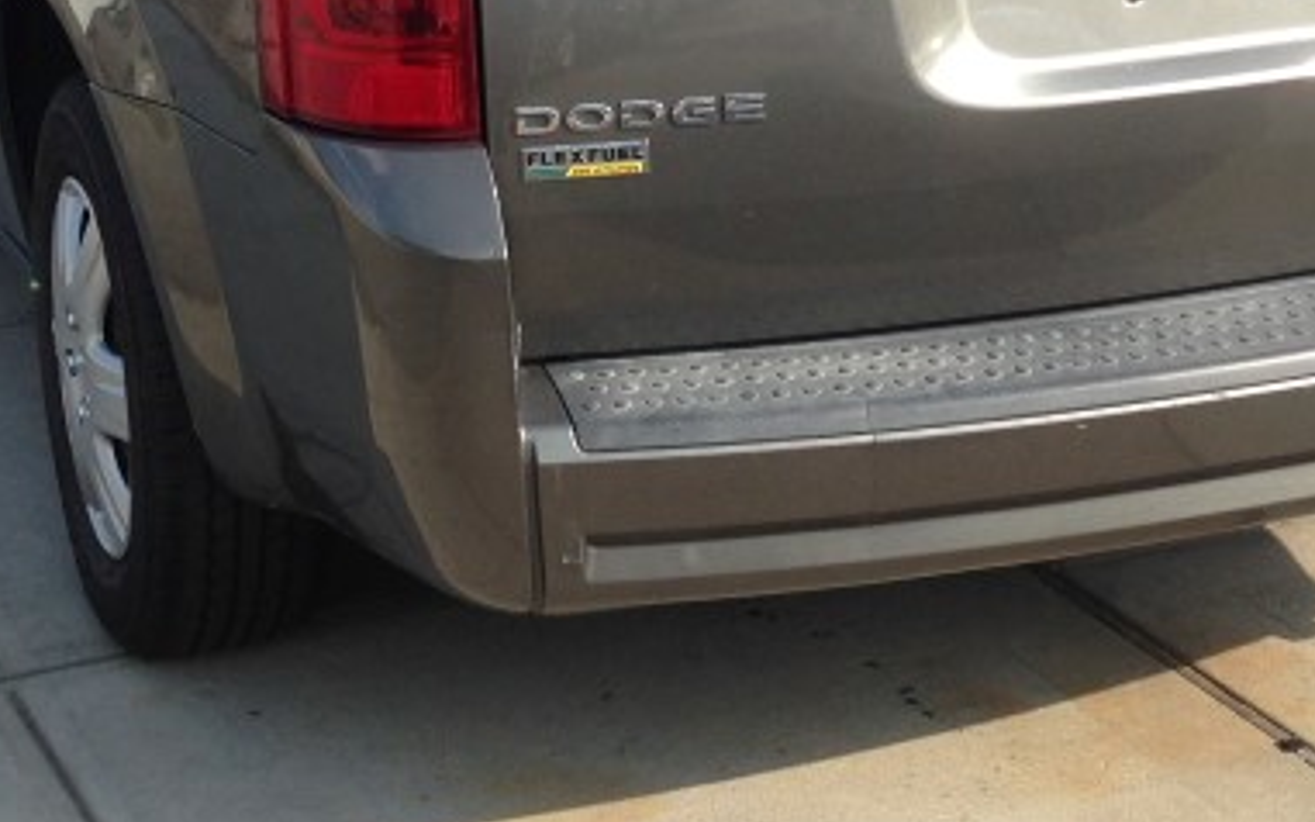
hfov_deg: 22.1
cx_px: 680
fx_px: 3368
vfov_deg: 13.7
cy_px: -45
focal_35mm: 94
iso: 50
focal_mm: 4.12
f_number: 2.4
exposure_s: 1/713
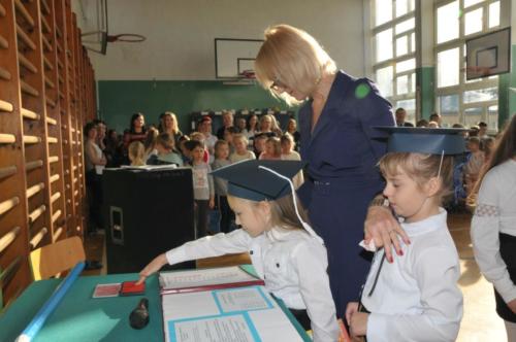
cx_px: 258
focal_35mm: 33
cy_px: 171
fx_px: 472
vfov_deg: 39.9
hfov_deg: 57.3
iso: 640
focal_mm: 22
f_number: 9
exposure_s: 1/250
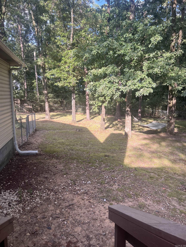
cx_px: 93
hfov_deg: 53.1
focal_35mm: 26
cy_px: 124
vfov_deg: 67.3
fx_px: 186
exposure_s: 1/387
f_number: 1.5
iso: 50
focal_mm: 5.7
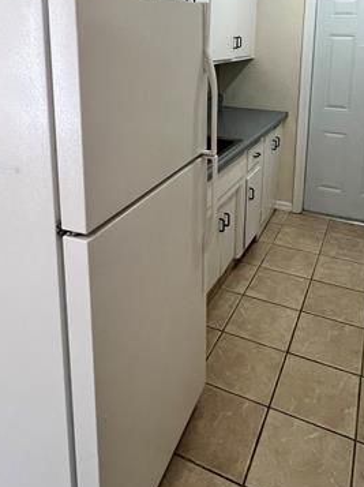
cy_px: 112
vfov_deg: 59.5
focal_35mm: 28
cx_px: 204
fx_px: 393
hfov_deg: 49.5
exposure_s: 1/120
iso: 200
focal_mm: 1.57
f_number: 1.8
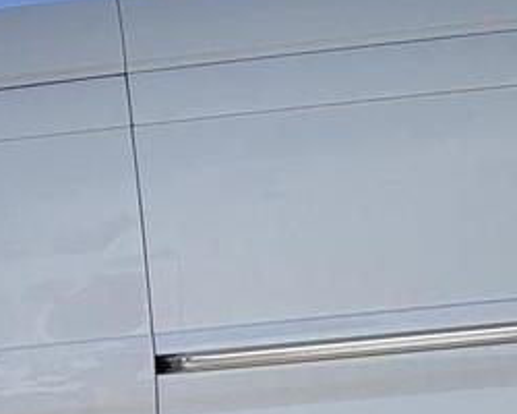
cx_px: -12
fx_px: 750
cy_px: 304
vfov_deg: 30.4
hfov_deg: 34.3
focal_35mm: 49
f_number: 2.2
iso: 50
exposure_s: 1/2342
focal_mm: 2.22
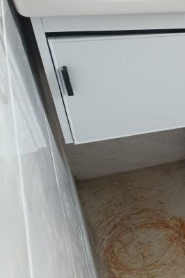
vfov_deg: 39.0
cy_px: 190
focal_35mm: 50
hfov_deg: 22.9
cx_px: 262
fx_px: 385
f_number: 1.88
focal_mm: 5.59
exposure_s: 1/50.1
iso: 708
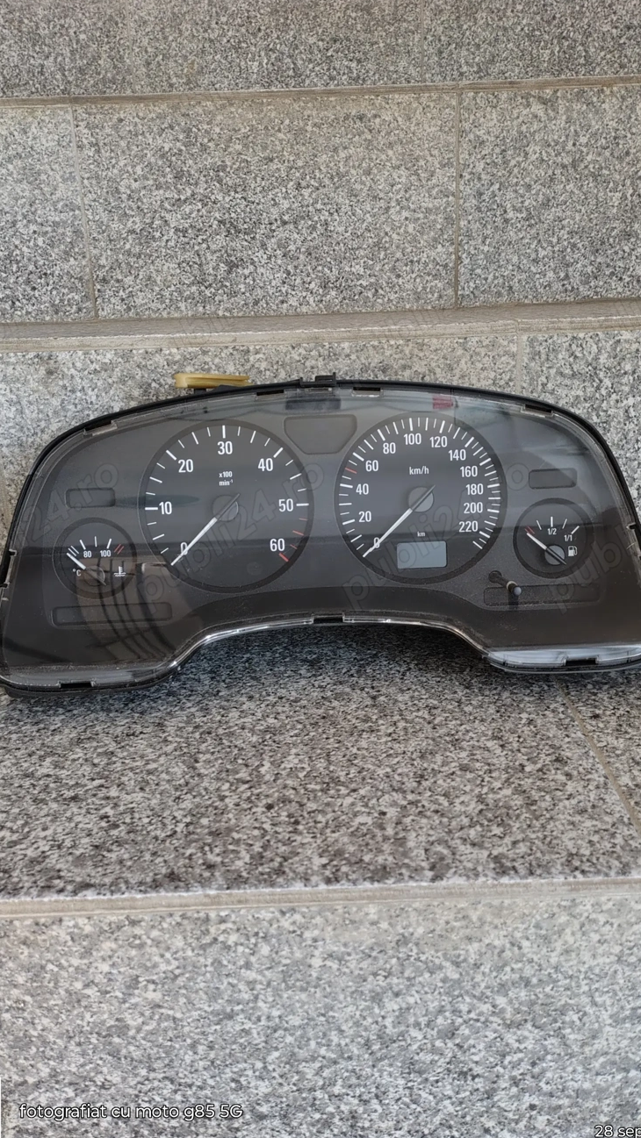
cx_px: 332
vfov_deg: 67.9
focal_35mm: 28
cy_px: 581
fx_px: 846
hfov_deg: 41.5
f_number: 1.7
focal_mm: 4.71
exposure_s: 1/50.1
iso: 869
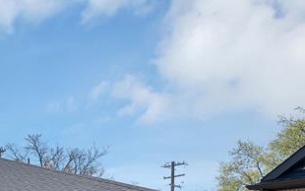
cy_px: 244
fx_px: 532
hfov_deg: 27.0
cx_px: -89
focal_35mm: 64
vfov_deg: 18.9
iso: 640
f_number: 10
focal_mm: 19
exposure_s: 1/400
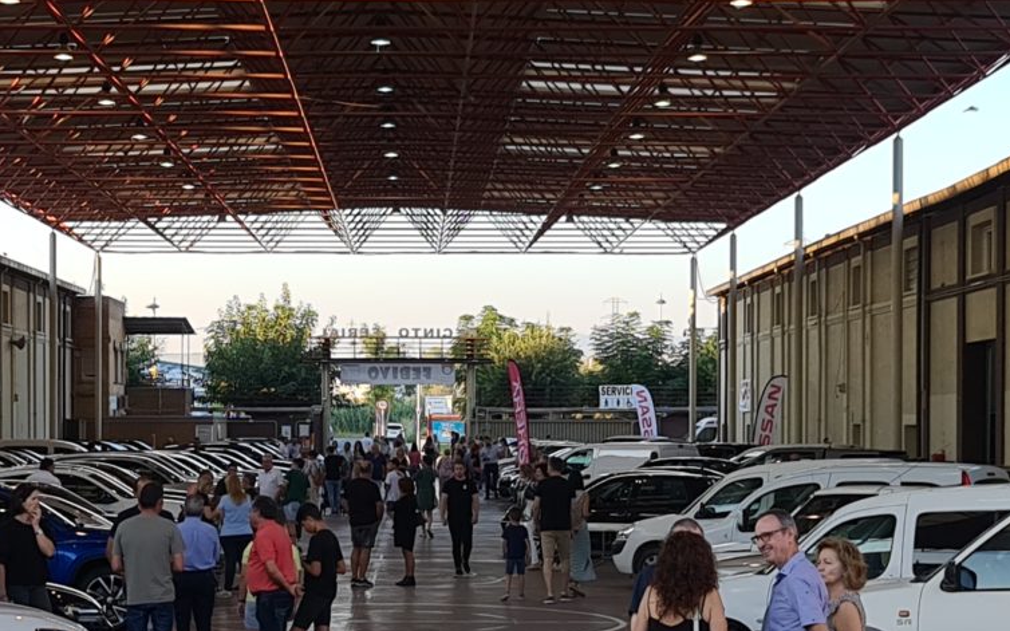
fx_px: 991
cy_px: 423
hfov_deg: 53.7
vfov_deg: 35.0
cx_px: 418
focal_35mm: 36
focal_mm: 7
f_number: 1.8
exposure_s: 1/140
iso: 50
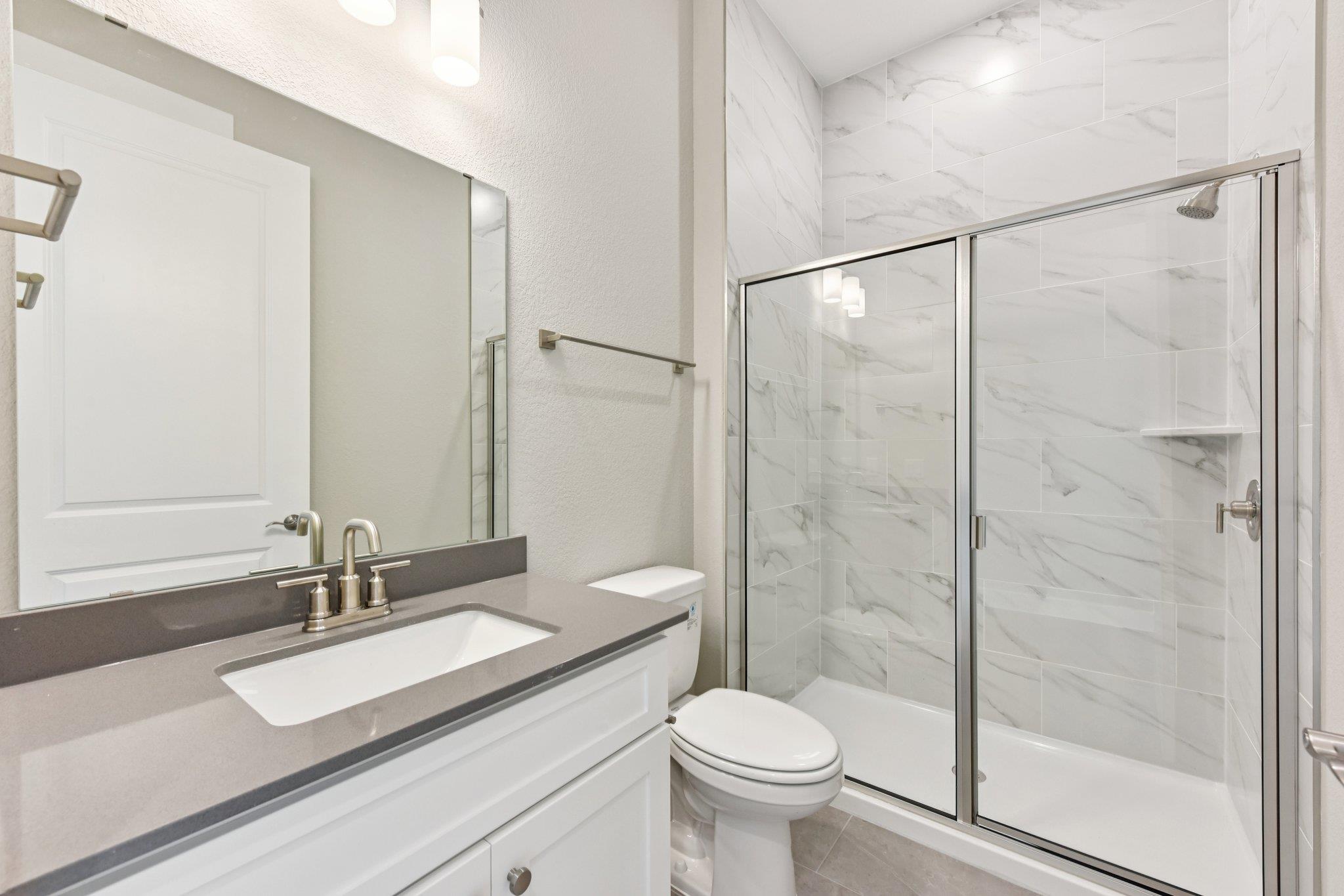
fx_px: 523
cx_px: 672
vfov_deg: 81.2
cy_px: 448
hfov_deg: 104.3
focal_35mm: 14
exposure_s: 1/15
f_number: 8
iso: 320
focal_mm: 14
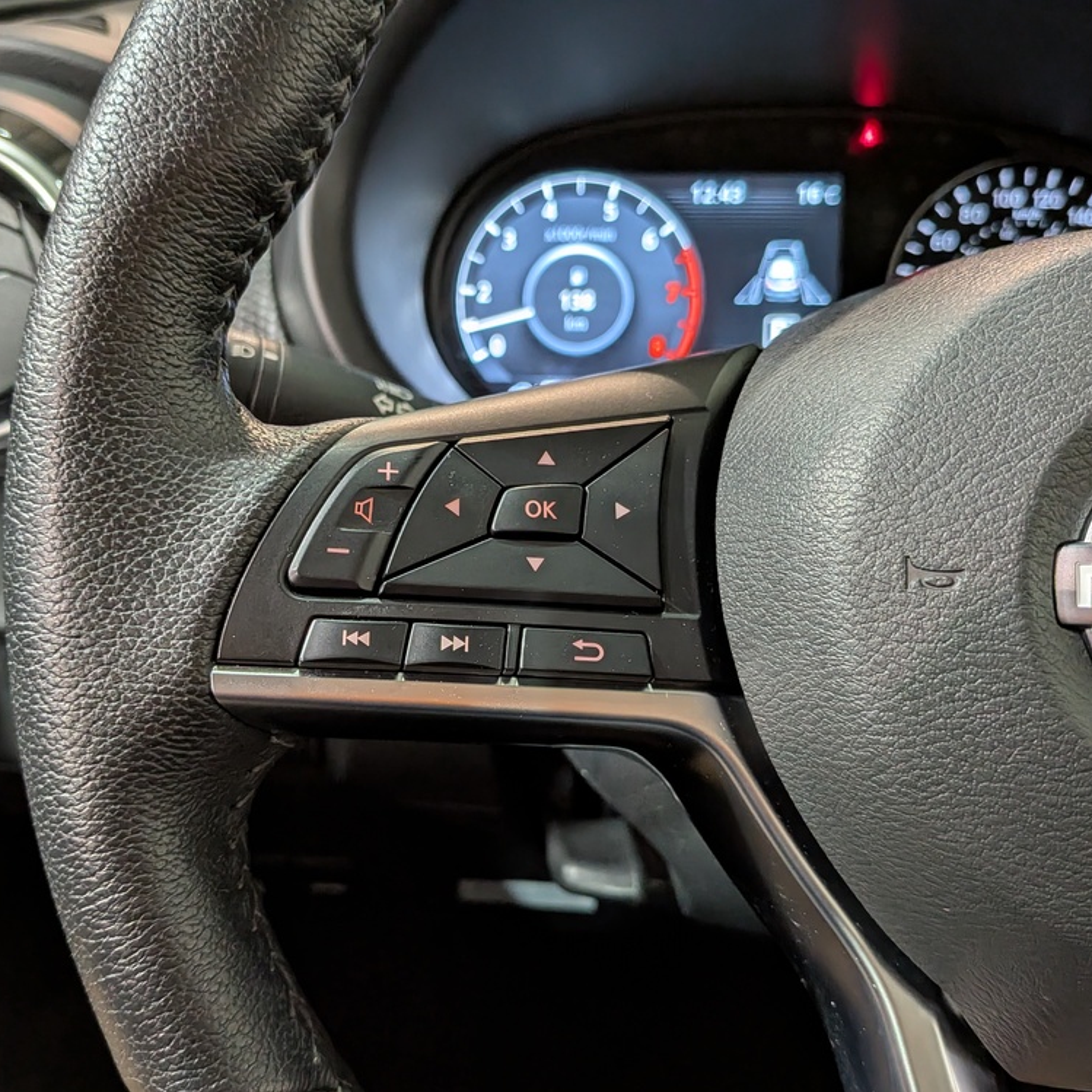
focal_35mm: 29
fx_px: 1035
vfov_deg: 55.6
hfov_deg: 55.6
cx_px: 506
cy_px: 558
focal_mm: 4.53
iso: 417
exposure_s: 1/100
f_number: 1.7
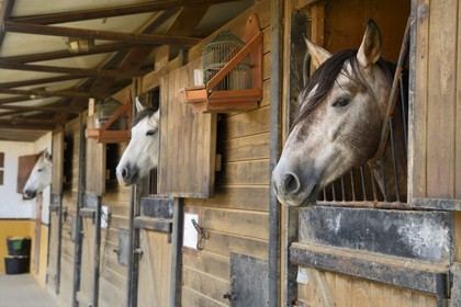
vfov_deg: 23.4
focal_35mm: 58
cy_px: 154
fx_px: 743
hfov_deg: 34.5
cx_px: 230
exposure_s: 1/160
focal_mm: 58
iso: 200
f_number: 5
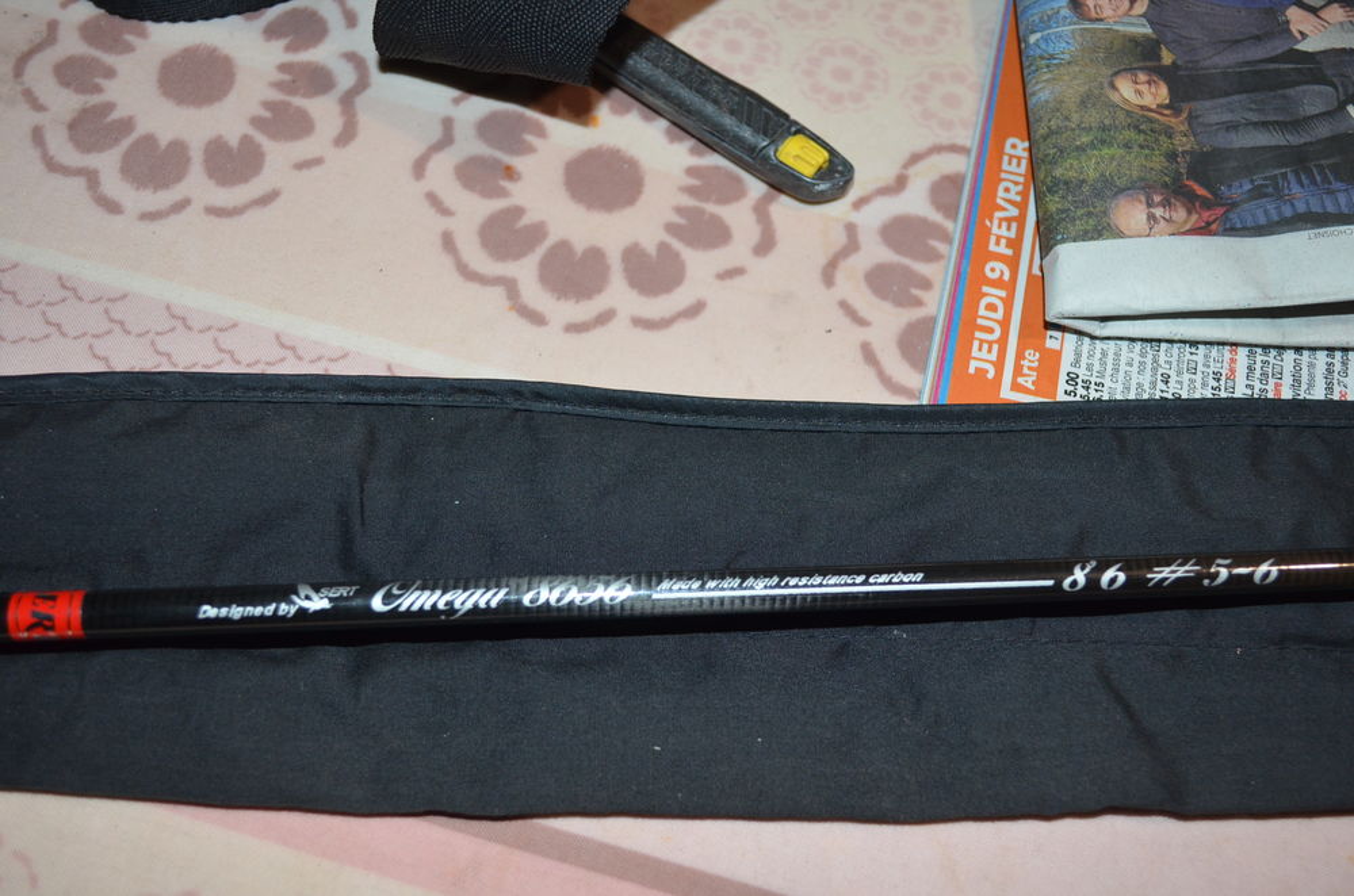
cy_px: 448
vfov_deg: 31.7
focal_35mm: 42
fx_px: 1576
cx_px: 677
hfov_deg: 46.5
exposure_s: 1/60
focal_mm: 28
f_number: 4.5
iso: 1000
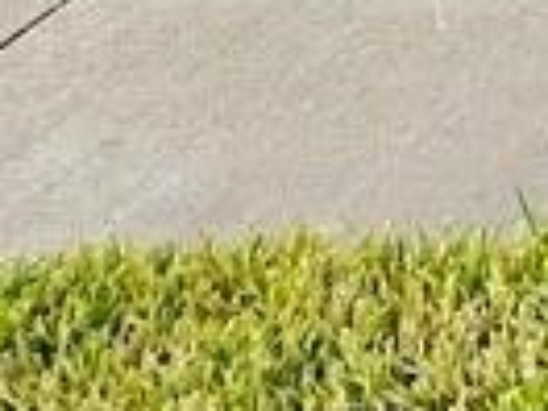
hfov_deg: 7.4
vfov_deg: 6.4
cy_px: -1042
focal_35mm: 201
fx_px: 3182
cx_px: 2092
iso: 32
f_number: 1.8
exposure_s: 1/122
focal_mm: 4.25
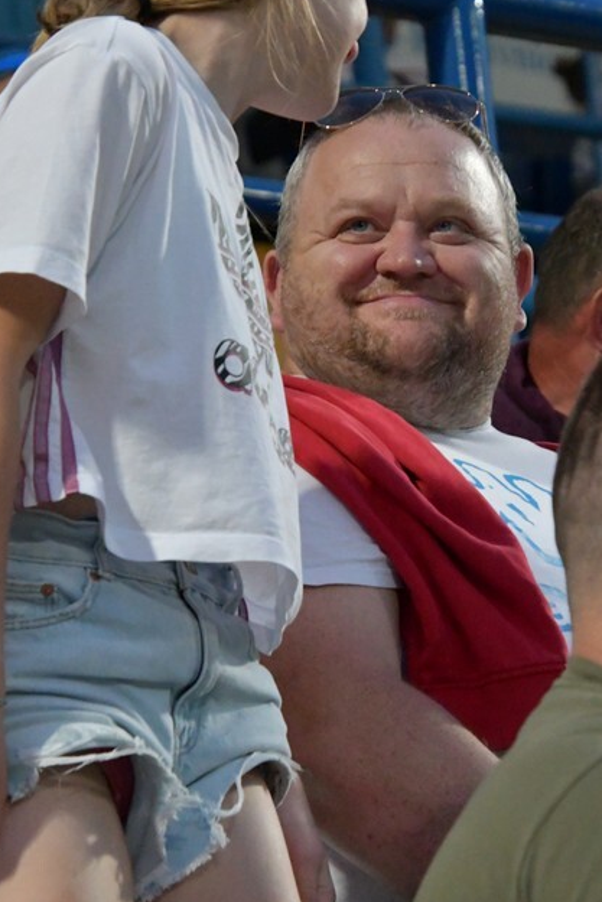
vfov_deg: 9.1
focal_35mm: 226
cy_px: 429
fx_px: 5665
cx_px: 429
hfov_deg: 6.1
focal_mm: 92
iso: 8000
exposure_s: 1/500
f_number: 5.6
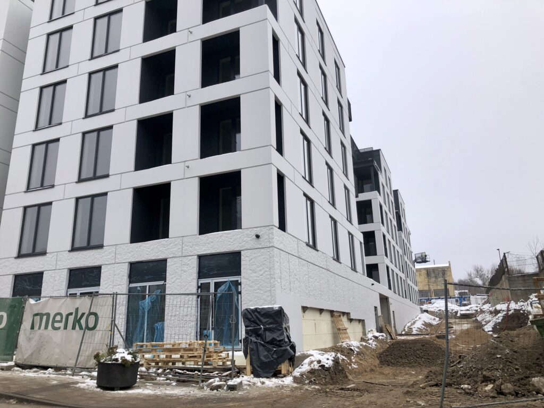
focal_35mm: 28
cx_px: 272
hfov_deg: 63.4
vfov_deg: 49.7
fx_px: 440
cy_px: 204
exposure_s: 1/340
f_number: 1.8
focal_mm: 4
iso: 20
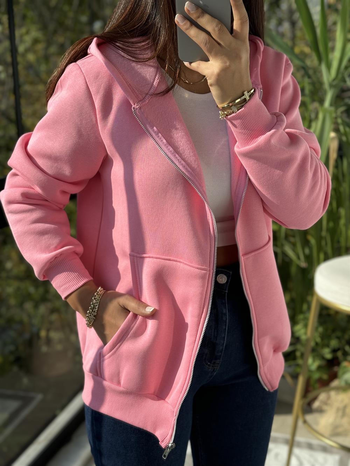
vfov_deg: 39.7
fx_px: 647
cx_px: 175
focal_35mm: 48
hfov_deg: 30.3
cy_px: 233
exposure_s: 1/1114
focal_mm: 6.76
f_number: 1.78
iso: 64
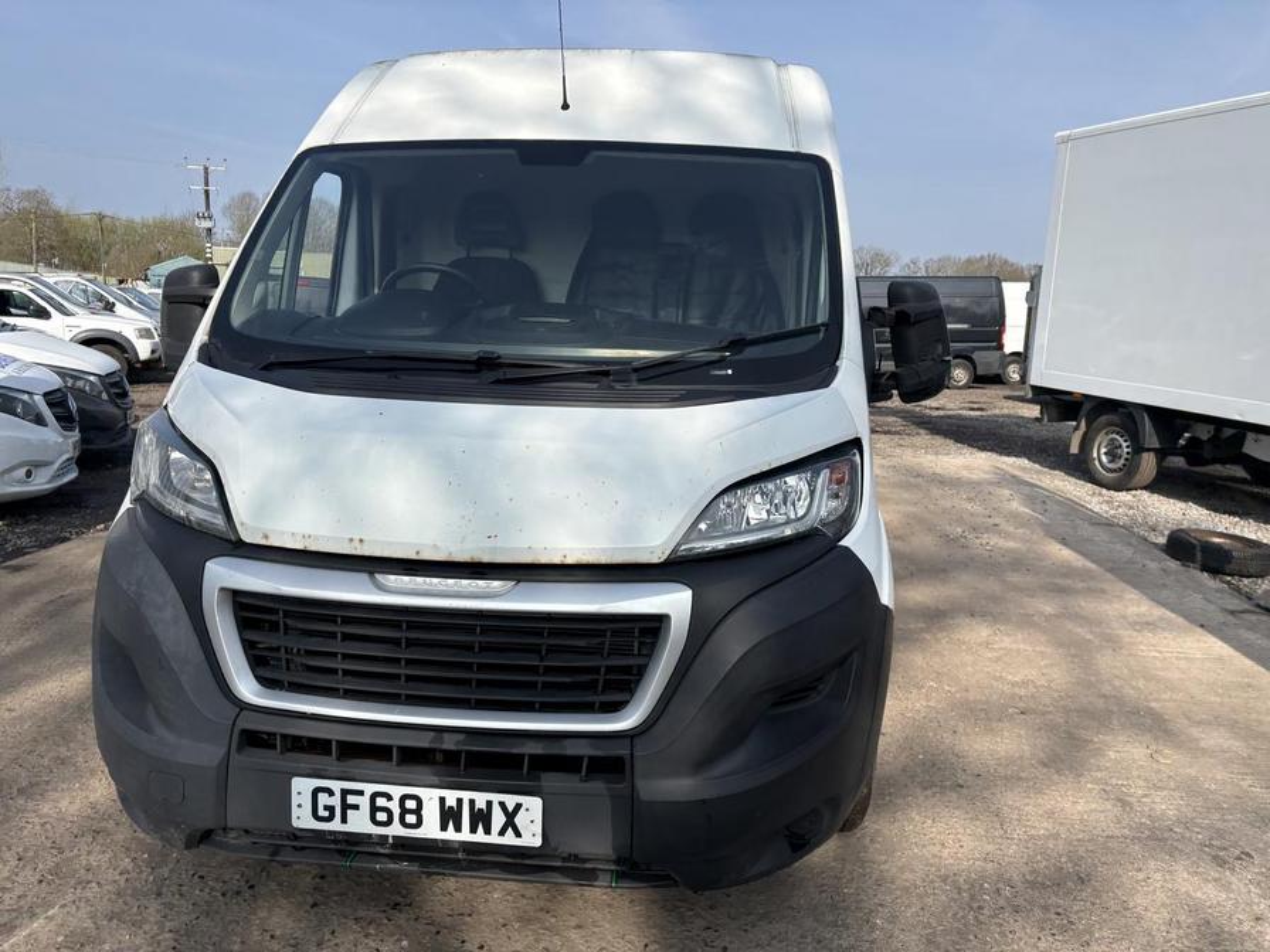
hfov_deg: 67.3
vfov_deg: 53.1
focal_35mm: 26
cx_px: 635
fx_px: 954
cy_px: 476
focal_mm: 5.96
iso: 50
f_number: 1.6
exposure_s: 1/3623
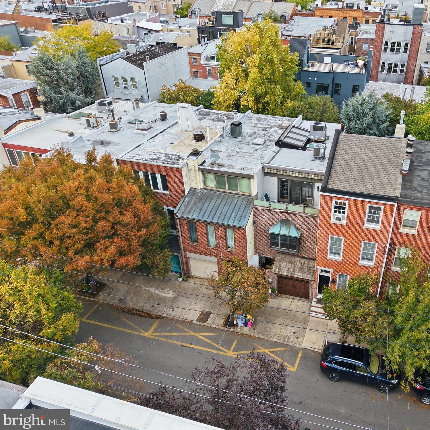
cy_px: 212
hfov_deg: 54.3
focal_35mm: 29
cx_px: 292
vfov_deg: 55.6
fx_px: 408
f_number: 1.8
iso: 100
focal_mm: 8.7
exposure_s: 1/320
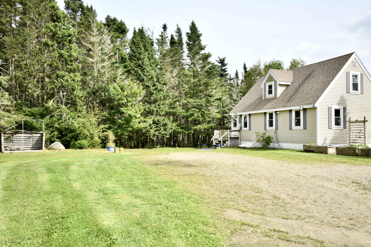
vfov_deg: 43.6
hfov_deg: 61.9
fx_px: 309
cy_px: 124
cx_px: 186
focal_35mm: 30
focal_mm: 20
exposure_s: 1/200
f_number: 6.3
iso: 110
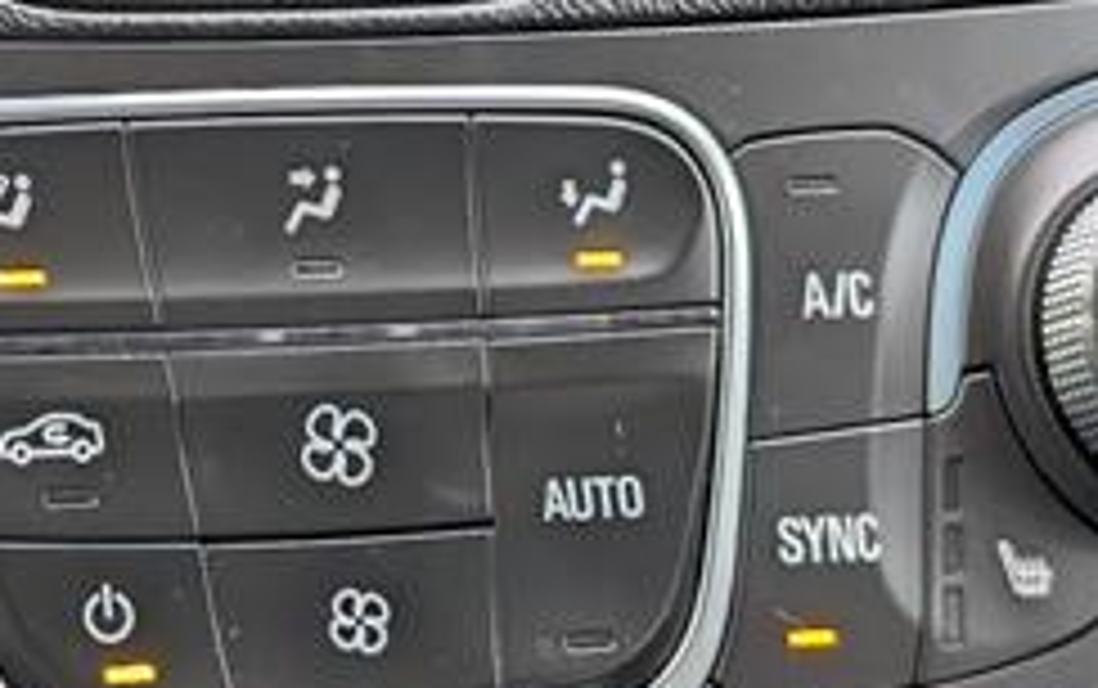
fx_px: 4073
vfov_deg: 9.7
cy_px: 252
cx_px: 207
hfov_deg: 15.2
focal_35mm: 136
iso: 362
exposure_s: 1/476
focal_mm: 6.9
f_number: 1.68
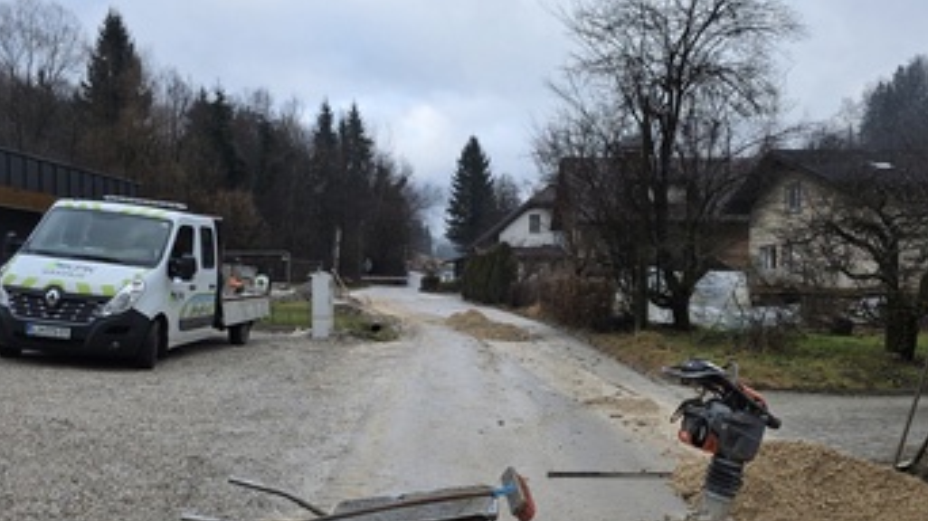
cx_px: 480
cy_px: 326
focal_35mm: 33
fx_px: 812
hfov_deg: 59.5
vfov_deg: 35.4
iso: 25
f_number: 1.7
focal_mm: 6.3
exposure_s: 1/359
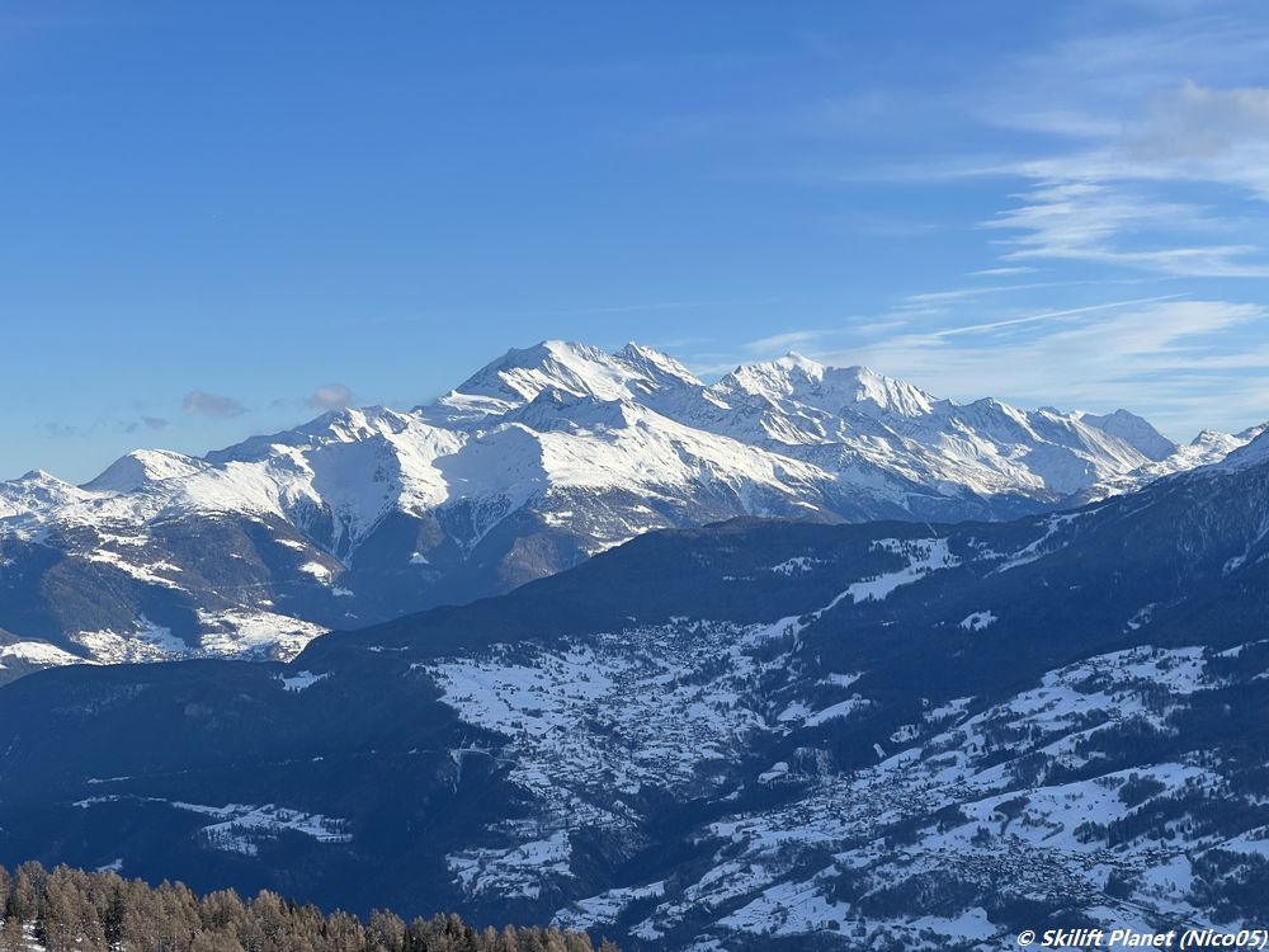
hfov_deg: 25.3
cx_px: 634
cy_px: 476
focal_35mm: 77
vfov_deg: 19.1
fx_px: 2823
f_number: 2.8
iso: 32
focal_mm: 9
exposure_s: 1/960
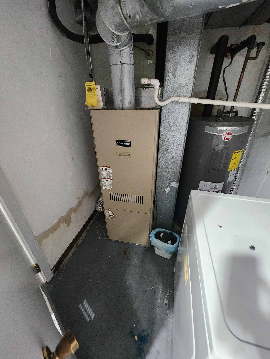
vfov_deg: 106.2
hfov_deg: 89.9
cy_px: 180
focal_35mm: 13
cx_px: 135
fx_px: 135
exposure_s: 1/24
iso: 1000
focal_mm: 2.2
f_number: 2.2
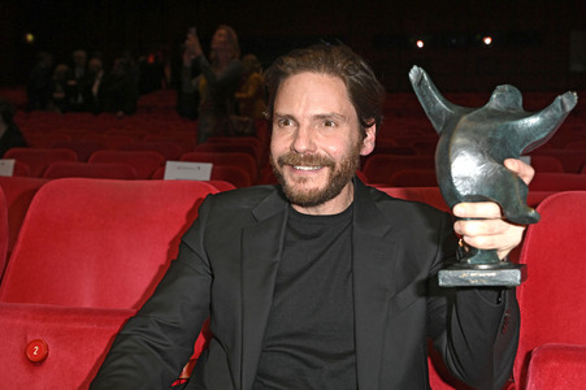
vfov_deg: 26.0
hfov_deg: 38.2
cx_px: 293
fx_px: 846
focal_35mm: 52
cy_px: 195
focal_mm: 52
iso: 1250
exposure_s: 1/60
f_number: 5.6
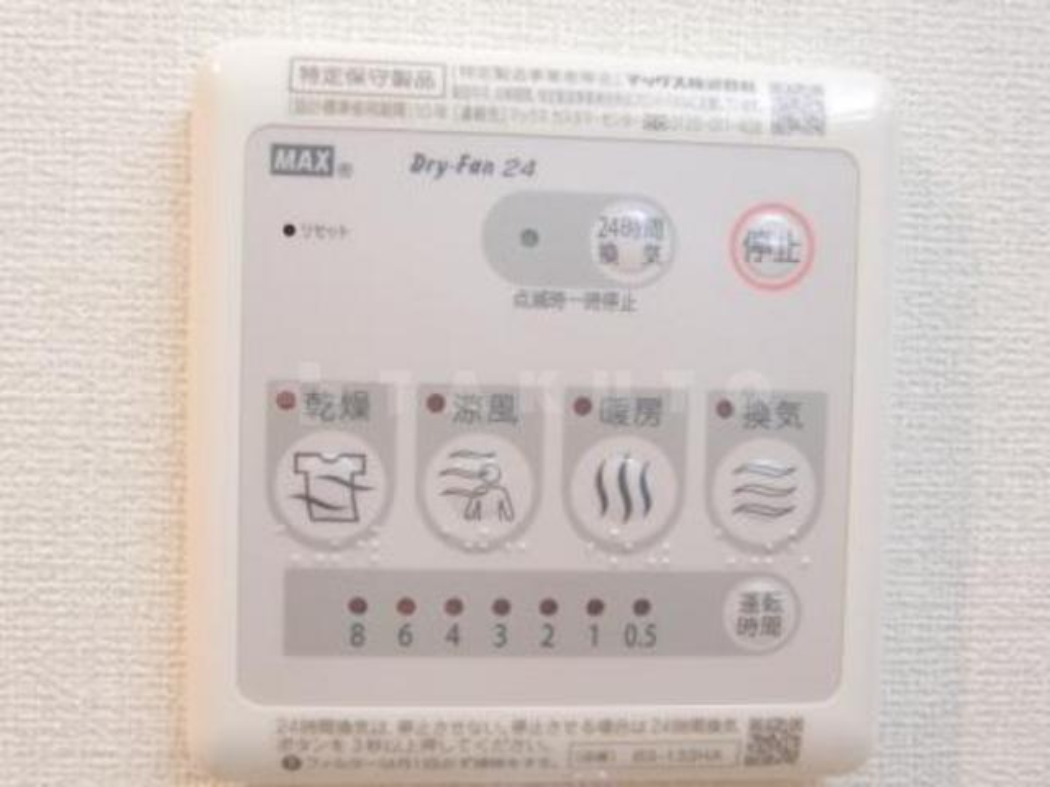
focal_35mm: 33
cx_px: 525
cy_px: 394
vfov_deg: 42.9
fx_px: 1001
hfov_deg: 55.4
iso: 400
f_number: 2.7
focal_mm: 5.8
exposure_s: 1/60
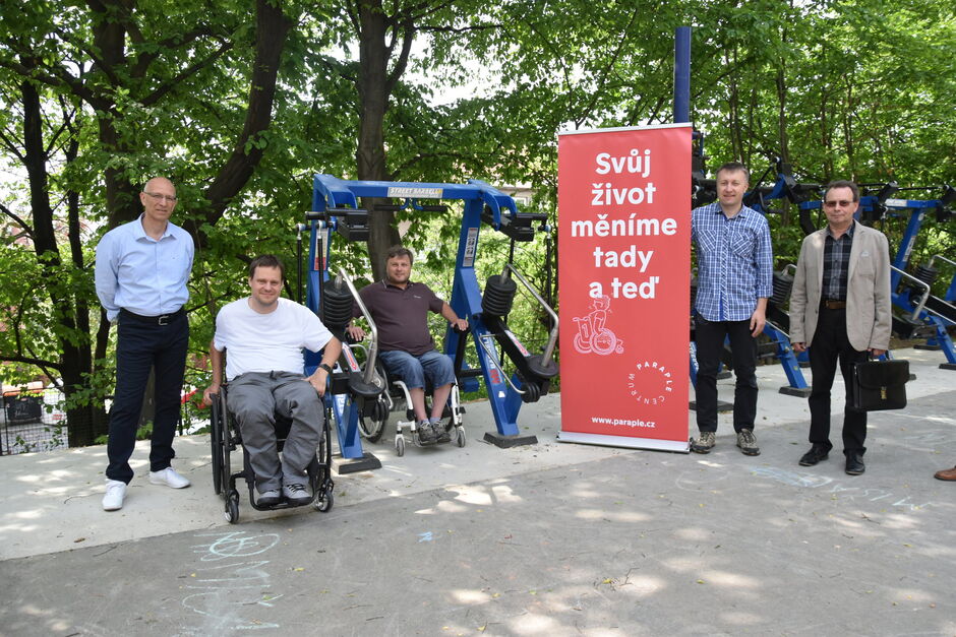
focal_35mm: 27
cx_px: 478
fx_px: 717
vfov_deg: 47.9
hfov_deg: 67.4
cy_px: 318
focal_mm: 18
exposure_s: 1/500
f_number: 4
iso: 500
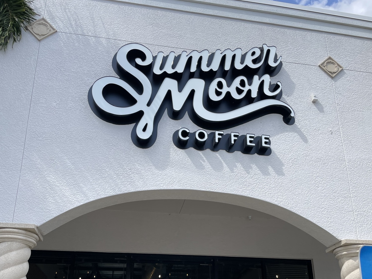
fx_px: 376
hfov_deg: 52.6
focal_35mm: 35
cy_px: 229
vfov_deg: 38.9
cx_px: 186
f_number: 1.6
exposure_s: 1/1742
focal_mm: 4.2
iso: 32
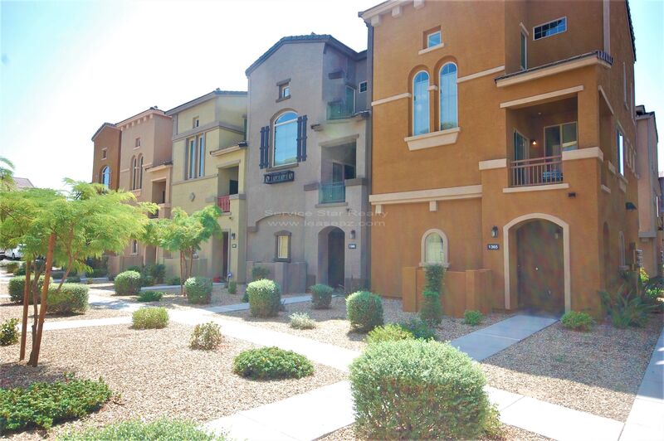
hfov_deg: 77.4
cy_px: 220
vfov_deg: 56.1
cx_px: 332
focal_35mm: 22
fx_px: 415
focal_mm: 15
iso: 200
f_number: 7.1
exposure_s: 1/200
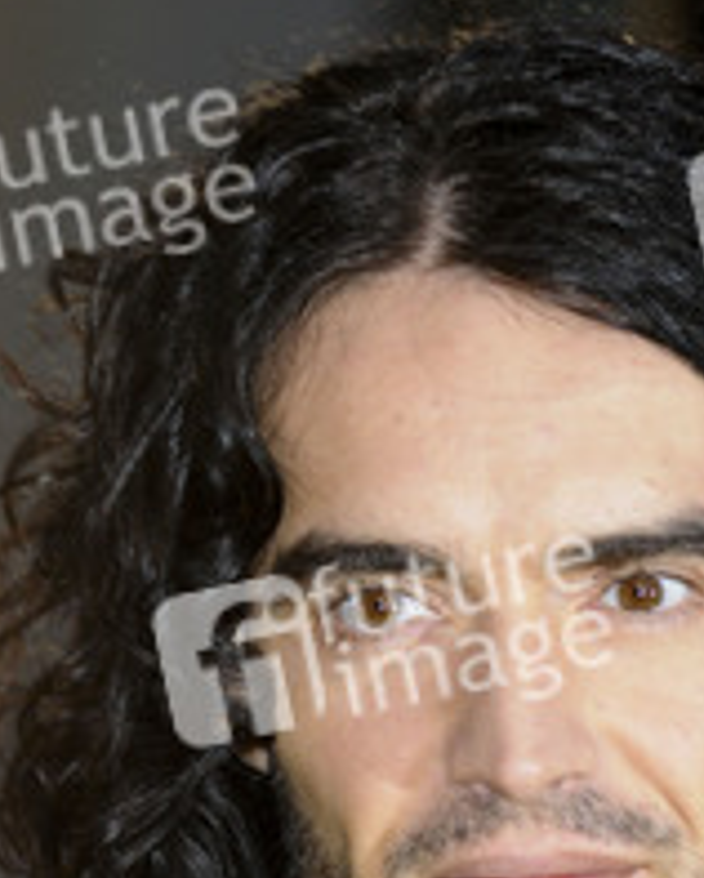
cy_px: 865
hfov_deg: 2.7
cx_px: 515
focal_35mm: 571
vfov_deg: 3.4
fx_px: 14849
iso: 400
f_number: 5
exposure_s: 1/160
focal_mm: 200
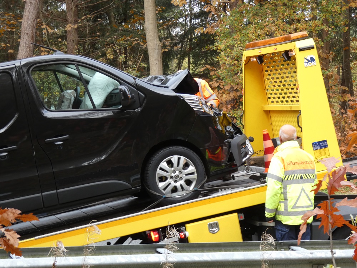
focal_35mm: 107
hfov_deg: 18.4
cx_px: 178
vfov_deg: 13.8
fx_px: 1104
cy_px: 134
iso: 250
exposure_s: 1/80
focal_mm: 19.2
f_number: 4.9
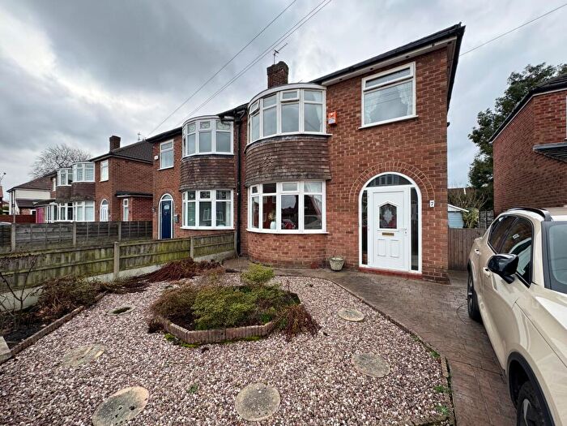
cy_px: 213
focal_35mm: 14
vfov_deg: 85.7
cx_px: 284
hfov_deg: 102.1
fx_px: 229
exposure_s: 1/247
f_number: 2.2
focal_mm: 2.22
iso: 40
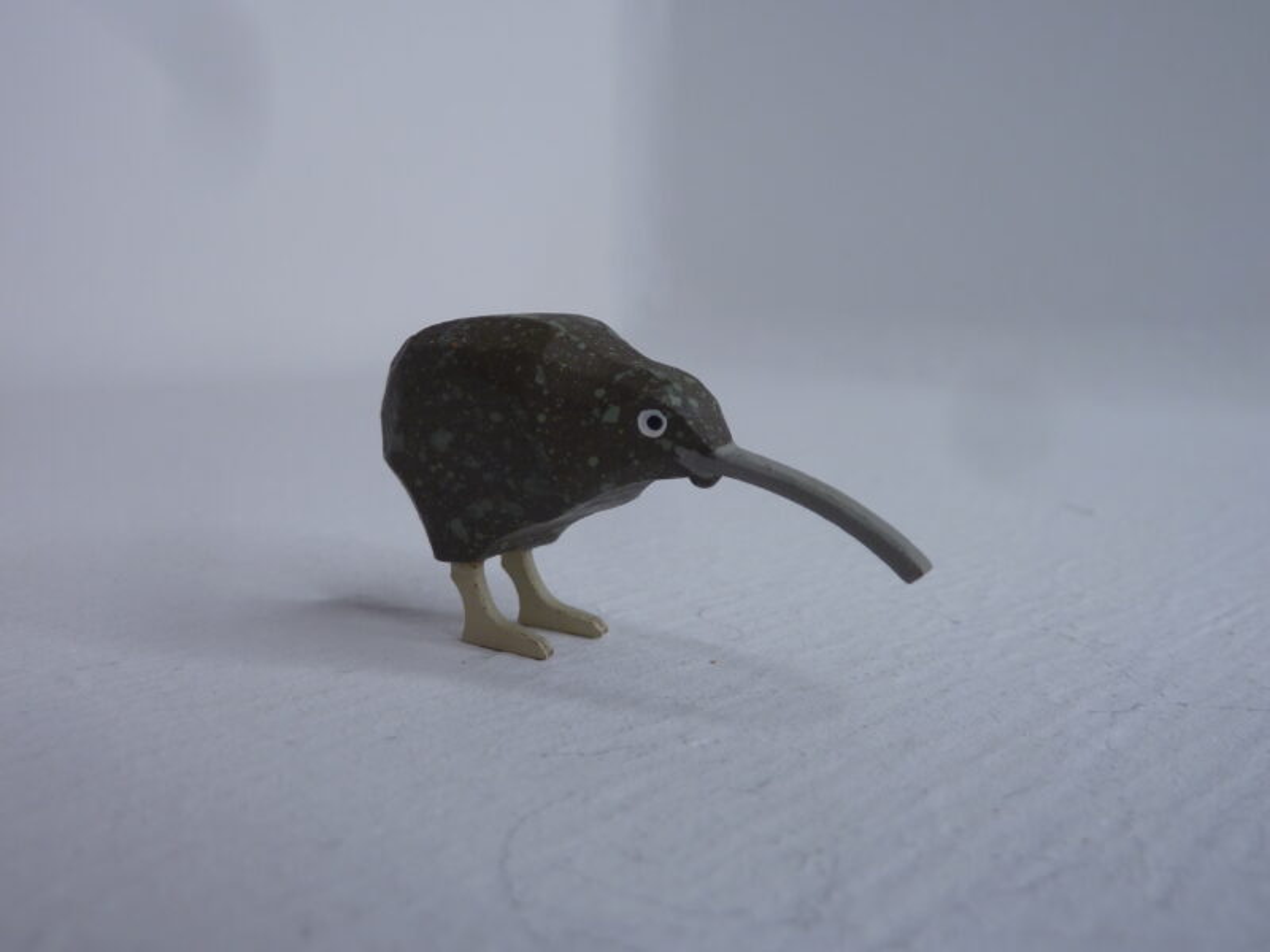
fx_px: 1101
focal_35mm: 30
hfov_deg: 60.0
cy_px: 476
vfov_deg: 46.8
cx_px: 635
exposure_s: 1/60
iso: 80
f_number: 3.4
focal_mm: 5
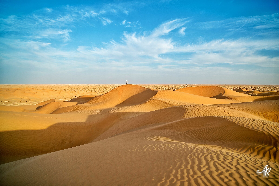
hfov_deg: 81.2
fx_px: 163
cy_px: 93
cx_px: 140
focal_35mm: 21
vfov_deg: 59.4
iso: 100
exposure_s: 1/1000
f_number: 6.3
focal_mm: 21
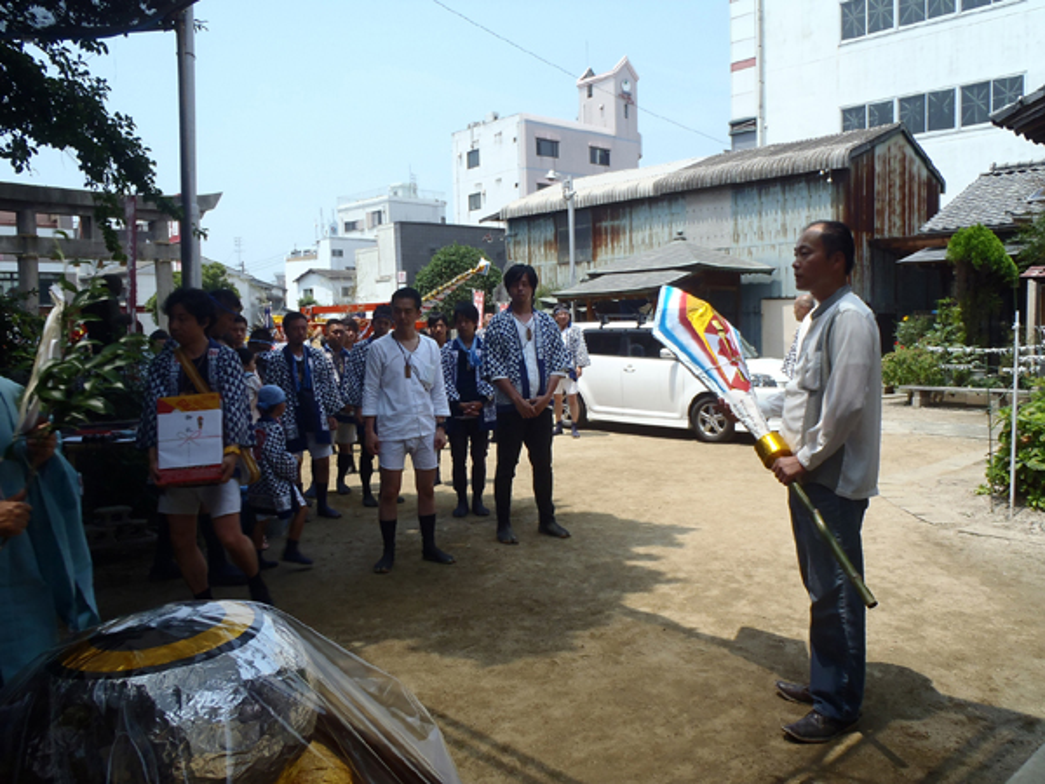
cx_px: 522
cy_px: 392
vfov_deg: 49.7
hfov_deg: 63.4
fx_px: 845
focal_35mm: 28
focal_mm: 5
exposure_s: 1/60
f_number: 11
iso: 80
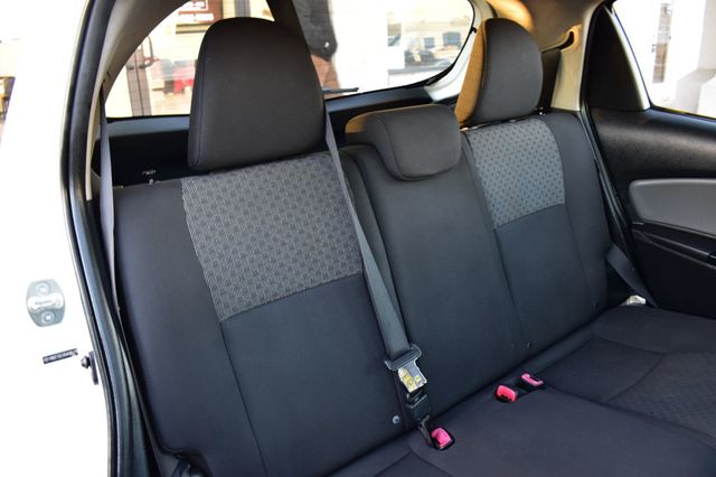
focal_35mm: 27
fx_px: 537
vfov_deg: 47.9
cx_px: 358
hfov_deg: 67.4
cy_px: 238
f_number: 6.3
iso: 500
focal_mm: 18
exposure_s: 1/15
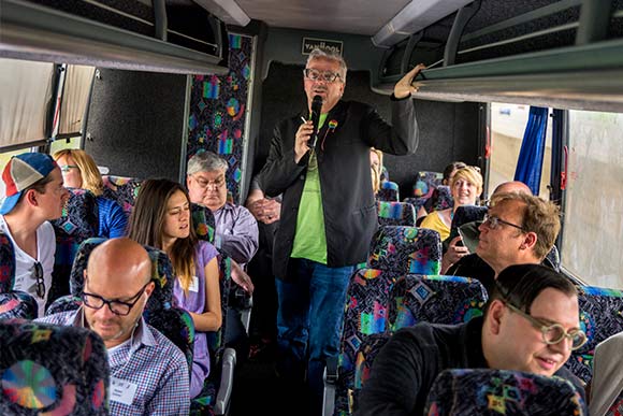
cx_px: 312
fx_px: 658
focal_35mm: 38
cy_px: 208
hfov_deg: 50.7
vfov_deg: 35.1
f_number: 2.8
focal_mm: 38
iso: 1250
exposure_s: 1/350
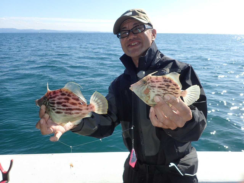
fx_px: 176
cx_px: 122
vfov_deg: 54.9
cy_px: 92
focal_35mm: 25
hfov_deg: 69.4
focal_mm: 4.5
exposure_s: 1/160
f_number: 8
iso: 100
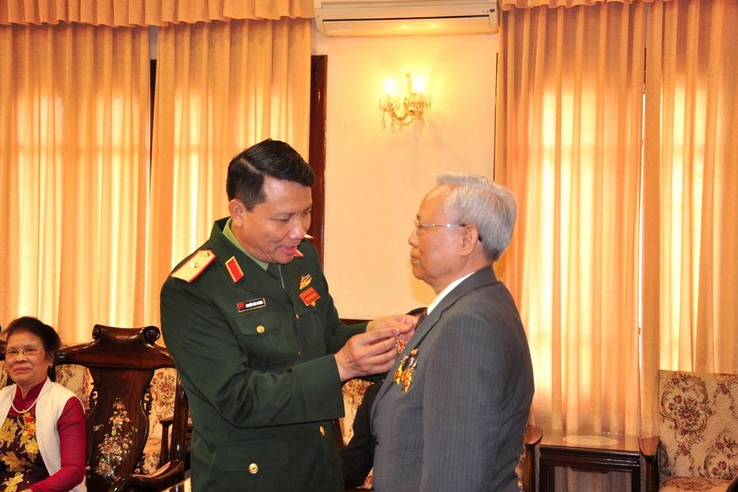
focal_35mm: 52
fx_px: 1066
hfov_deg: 38.2
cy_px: 248
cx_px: 370
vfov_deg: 26.0
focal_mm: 34
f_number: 4.2
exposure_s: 1/60
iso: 640
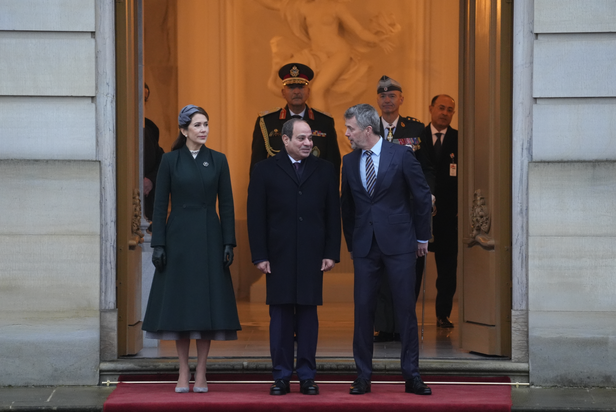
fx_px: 6850
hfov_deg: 5.1
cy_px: 206
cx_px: 308
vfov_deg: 3.4
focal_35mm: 400
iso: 4000
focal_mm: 400
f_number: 5.6
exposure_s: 1/160
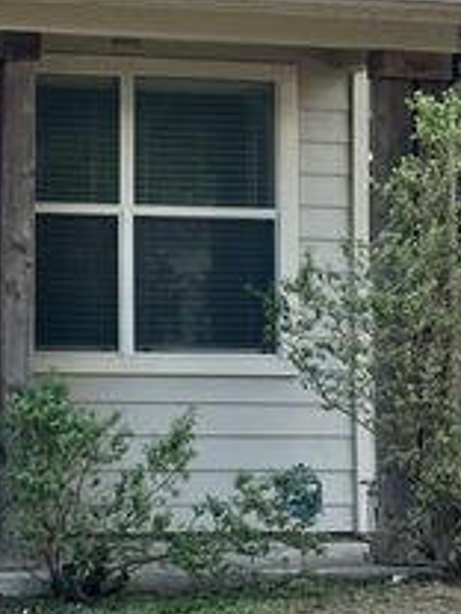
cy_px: 7
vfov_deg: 12.7
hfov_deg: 9.5
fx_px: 2735
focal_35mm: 154
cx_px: -62
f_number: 1.78
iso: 64
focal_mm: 6.86
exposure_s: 1/422
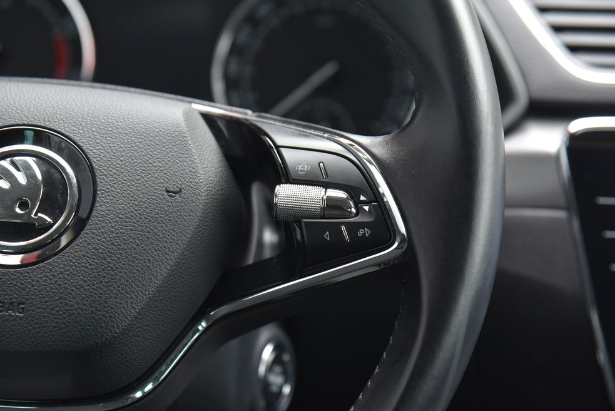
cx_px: 313
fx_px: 2137
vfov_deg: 11.0
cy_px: 202
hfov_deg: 16.4
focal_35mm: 125
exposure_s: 1/100
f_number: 5
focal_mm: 120
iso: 500
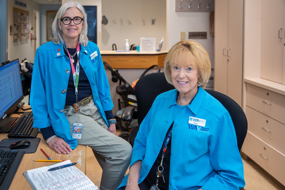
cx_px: 142
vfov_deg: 42.3
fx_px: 245
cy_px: 95
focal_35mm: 31
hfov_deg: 60.3
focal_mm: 31
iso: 1000
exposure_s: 1/80
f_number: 2.8
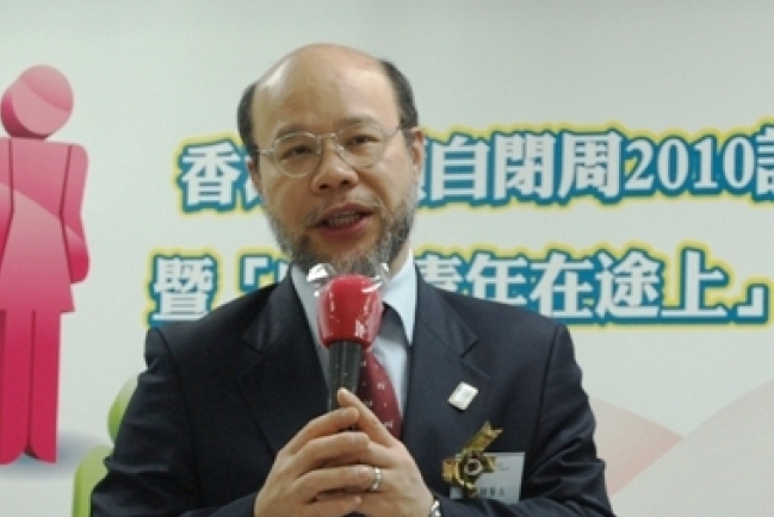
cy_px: 258
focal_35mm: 82
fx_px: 1775
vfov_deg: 16.6
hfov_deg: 24.6
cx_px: 387
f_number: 5.6
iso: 400
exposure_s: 1/30
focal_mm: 55
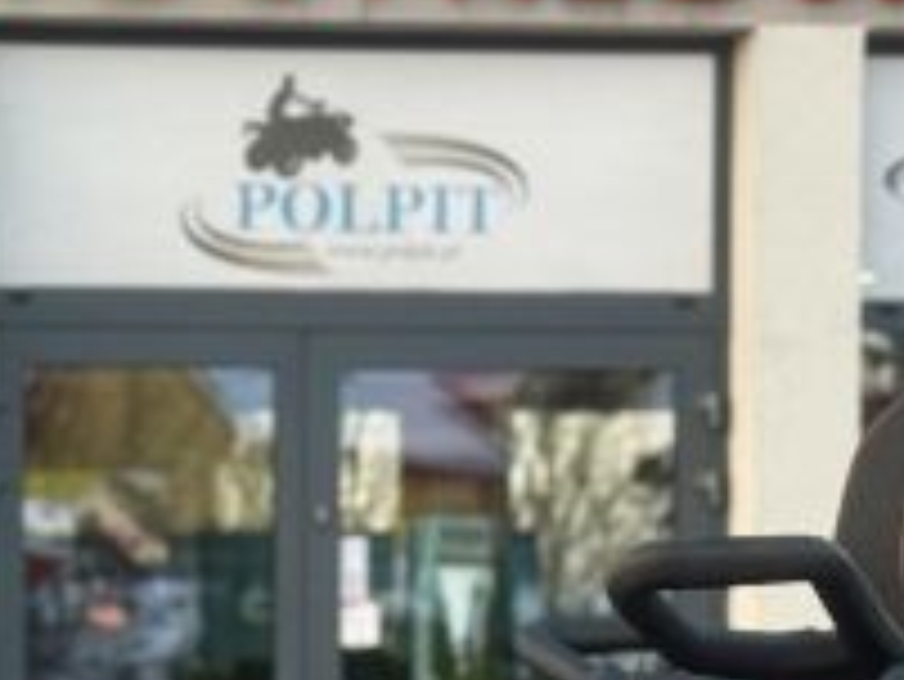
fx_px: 4991
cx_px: 45
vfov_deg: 7.6
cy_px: 1022
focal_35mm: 191
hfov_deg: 10.3
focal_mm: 6.76
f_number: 1.78
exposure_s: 1/121
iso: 80
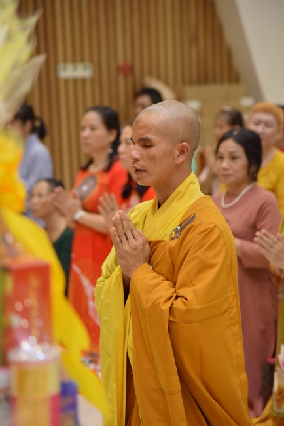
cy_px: 213
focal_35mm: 120
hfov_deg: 11.4
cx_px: 142
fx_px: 1418
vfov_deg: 17.1
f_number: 4
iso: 800
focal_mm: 120
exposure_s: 1/125
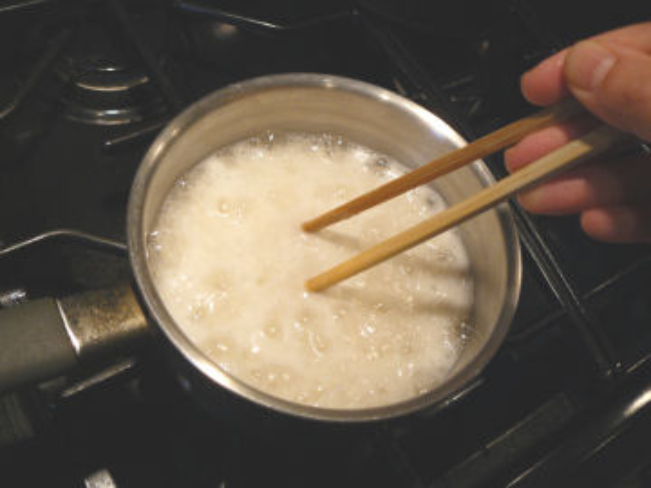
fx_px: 677
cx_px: 326
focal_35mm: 36
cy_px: 244
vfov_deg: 39.7
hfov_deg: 51.4
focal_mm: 6
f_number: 2.8
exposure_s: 1/30
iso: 125
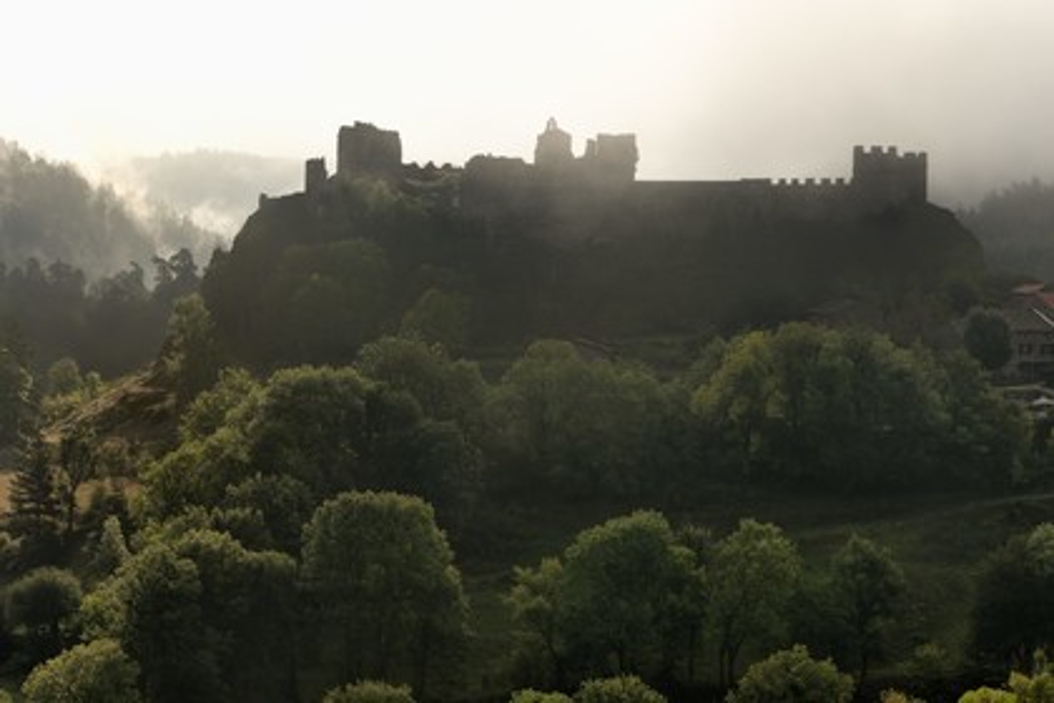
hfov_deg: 17.6
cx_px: 527
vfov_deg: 11.8
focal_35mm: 116
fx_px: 3396
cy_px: 352
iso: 200
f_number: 16
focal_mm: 116
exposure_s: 1/200
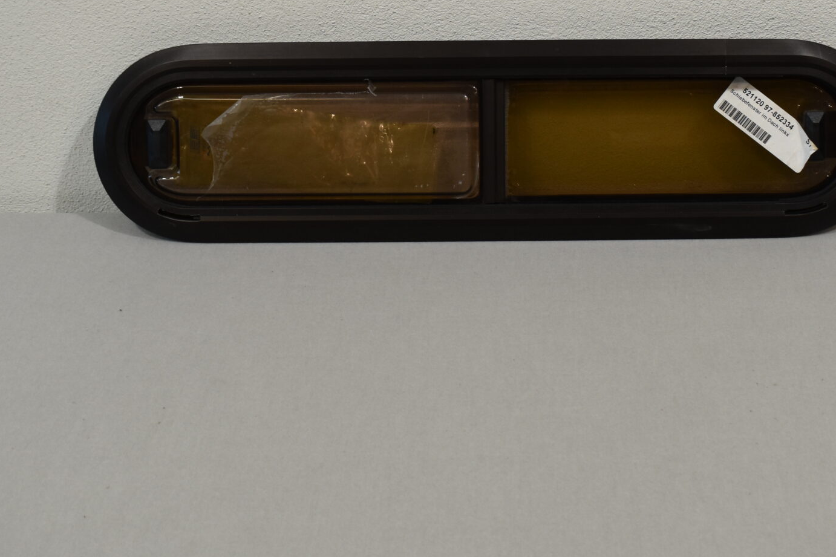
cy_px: 140
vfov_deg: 21.1
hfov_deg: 31.4
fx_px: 1484
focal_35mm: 64
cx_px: 490
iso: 400
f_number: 5.6
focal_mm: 23
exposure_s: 1/125
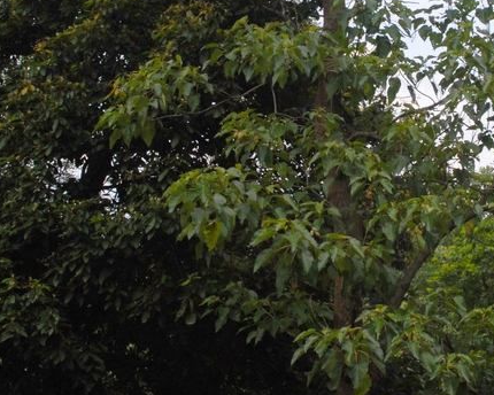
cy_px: 75
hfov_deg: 20.3
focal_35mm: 94
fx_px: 1374
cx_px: 353
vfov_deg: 16.2
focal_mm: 28
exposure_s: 1/350
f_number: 10
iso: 400
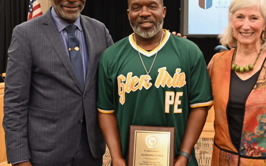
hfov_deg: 42.6
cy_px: 63
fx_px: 341
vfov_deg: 27.3
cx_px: 149
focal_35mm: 47
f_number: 4
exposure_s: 1/60
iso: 1000
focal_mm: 39
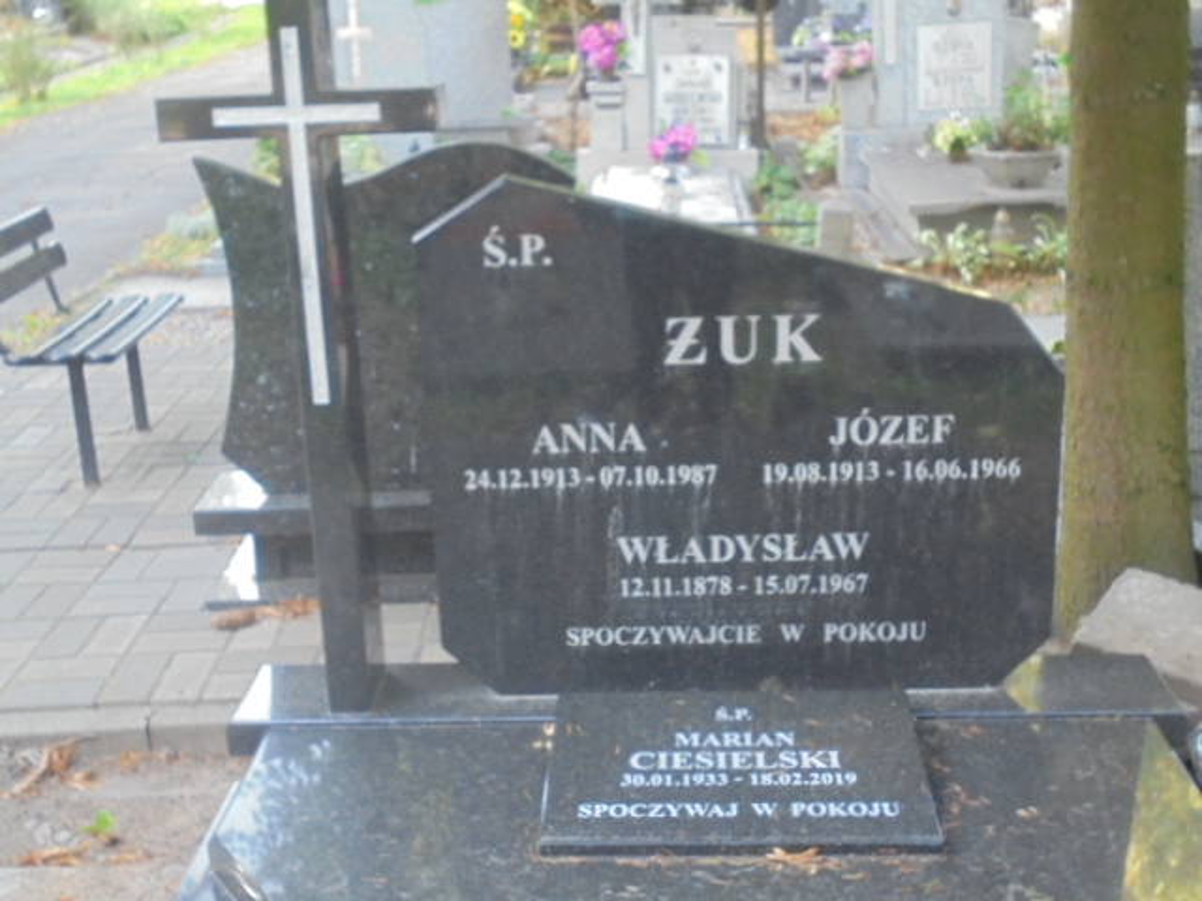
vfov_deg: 33.6
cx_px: 601
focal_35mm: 43
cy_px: 450
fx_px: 1493
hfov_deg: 43.9
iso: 400
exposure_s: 1/20
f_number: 4.5
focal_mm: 7.8
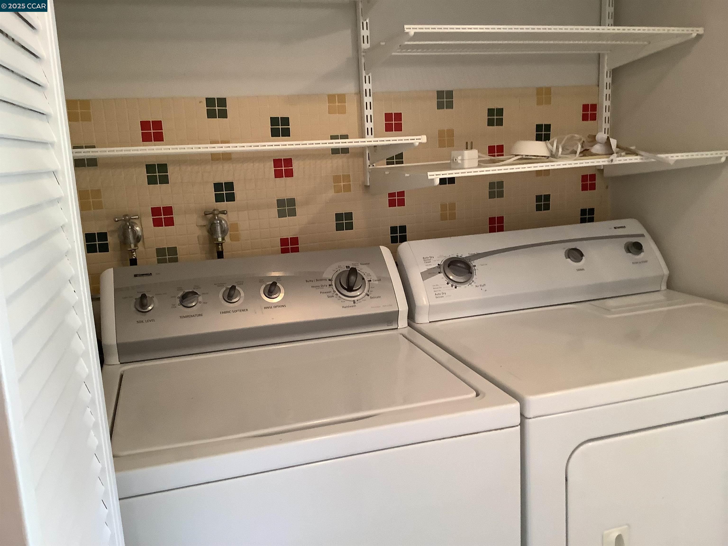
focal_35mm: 31
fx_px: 652
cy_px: 273
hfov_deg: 58.4
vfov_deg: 45.4
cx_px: 364
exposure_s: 1/60
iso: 250
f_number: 2.4
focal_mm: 3.3
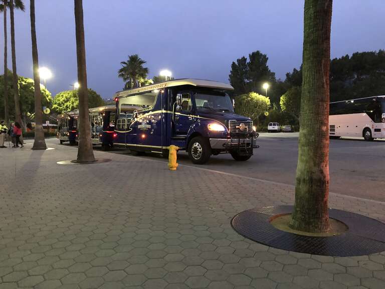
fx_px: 311
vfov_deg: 49.7
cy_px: 144
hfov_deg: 63.4
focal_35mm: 28
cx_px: 192
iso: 125
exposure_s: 1/4
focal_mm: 3.99
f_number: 1.8
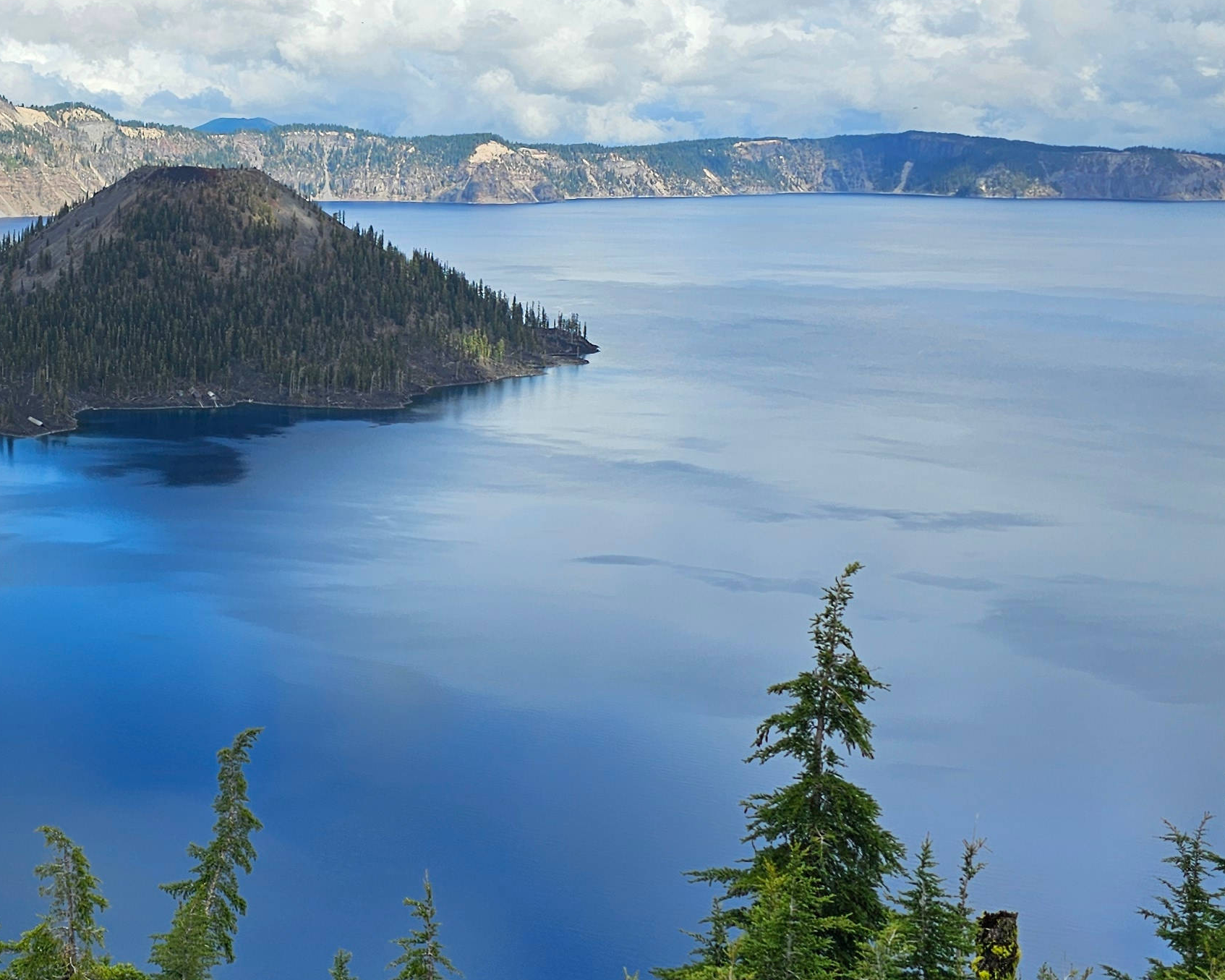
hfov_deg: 32.7
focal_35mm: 53
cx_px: 25
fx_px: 1921
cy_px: 316
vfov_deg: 28.4
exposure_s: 1/1117
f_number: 1.7
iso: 10
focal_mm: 6.3
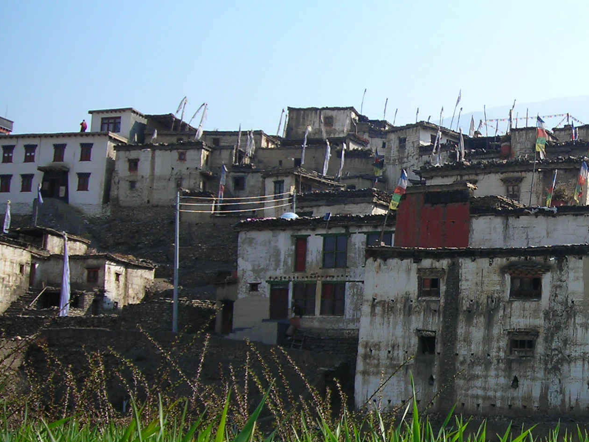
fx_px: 1327
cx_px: 527
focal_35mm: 78
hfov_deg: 24.3
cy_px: 289
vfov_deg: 18.8
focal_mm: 6.3
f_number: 6.4
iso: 50
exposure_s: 1/127
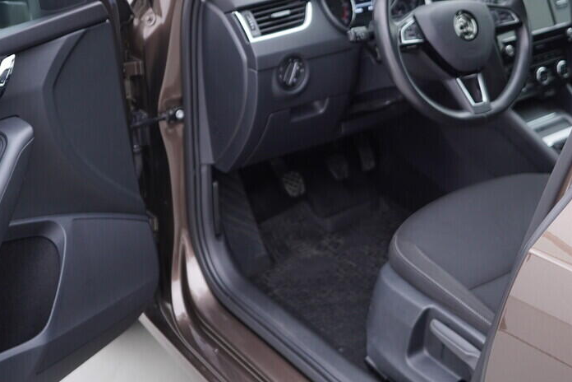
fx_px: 842
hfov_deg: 36.9
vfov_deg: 25.4
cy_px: 130
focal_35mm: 53
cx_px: 403
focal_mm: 24
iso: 125
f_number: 2.8
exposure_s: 1/40
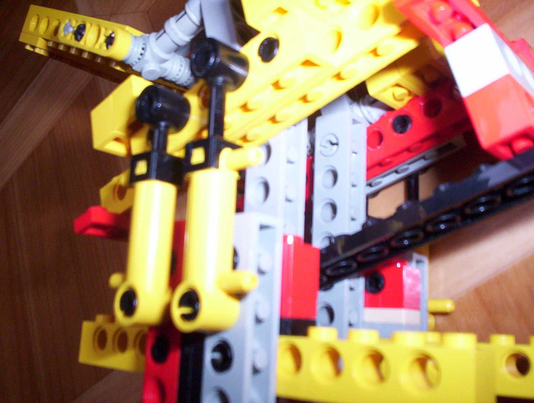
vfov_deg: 37.9
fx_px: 588
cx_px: 267
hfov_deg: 48.9
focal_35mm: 38
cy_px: 202
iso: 140
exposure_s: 1/60
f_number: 4.5
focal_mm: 4.99
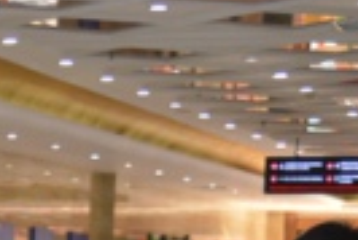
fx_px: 2120
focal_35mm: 213
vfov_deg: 6.2
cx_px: -367
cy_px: 580
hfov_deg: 9.1
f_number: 4.2
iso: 400
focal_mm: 28
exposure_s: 1/80
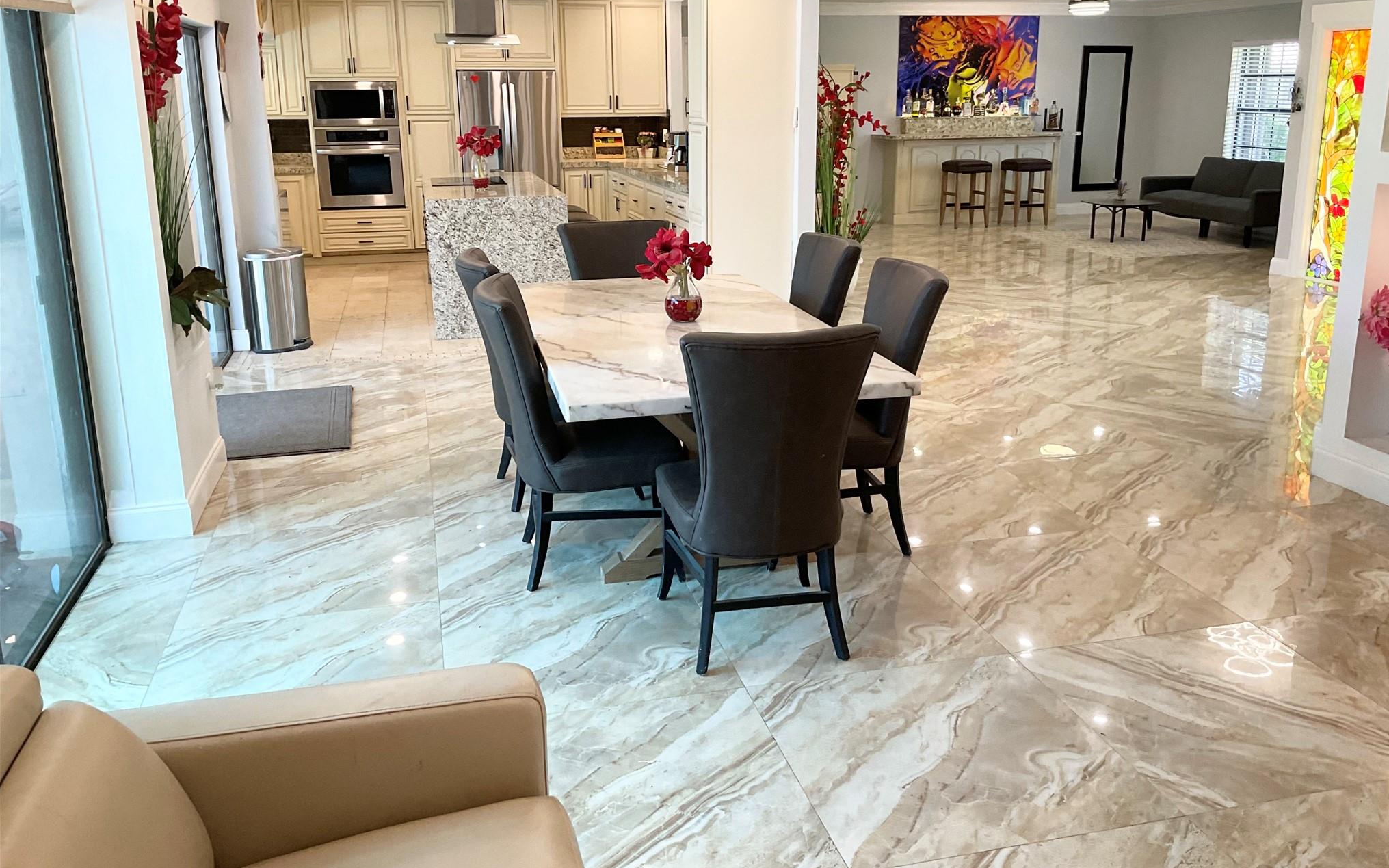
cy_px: 366
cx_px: 700
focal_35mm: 31
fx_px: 1173
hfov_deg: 61.2
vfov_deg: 40.5
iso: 64
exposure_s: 1/120
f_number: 1.8
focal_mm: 3
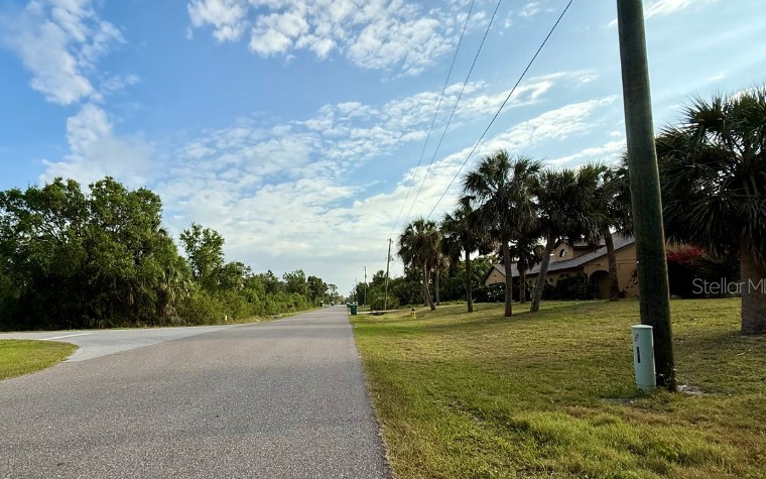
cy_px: 285
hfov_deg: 82.8
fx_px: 418
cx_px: 271
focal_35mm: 20
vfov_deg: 59.2
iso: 50
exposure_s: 1/2024
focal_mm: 2.22
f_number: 2.2
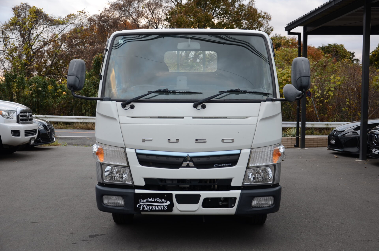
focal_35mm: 45
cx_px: 190
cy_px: 126
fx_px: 473
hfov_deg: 43.7
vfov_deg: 29.7
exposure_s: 1/20
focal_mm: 30
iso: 100
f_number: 4.2
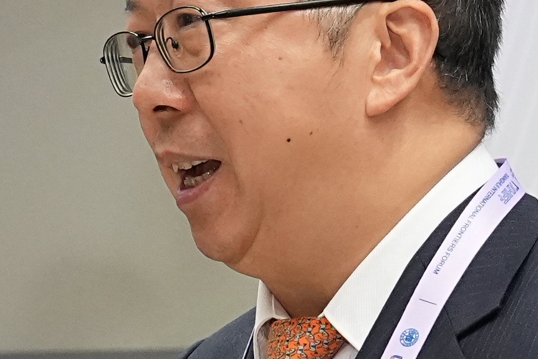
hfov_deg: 4.4
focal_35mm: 468
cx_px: -5
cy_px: 467
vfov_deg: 2.9
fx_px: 6992
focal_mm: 70
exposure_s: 1/125
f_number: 5.6
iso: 4000
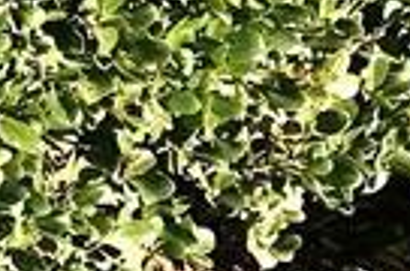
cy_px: -367
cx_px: -702
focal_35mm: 220
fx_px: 2500
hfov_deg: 8.3
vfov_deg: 6.0
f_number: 1.8
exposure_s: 1/1153
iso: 20
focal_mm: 3.99
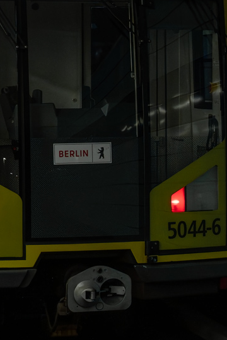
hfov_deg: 12.0
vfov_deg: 18.2
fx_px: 1059
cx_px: -23
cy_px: 112
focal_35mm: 112
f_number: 9
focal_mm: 28
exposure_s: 1/50
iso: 2500
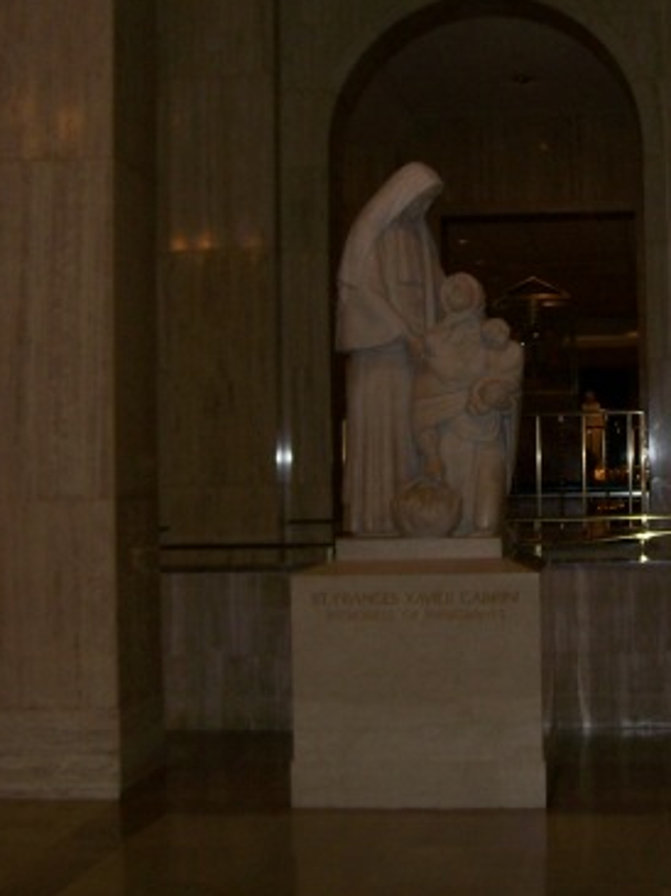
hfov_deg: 23.0
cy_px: 377
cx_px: 519
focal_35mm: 63
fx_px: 1630
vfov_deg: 30.7
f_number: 2.7
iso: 80
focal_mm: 6
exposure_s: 1/64
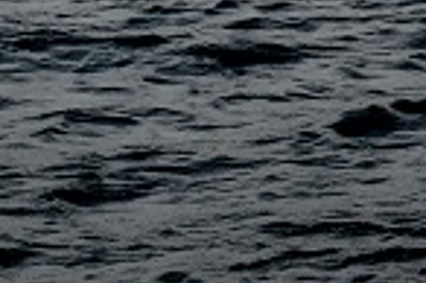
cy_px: -652
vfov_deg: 3.7
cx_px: -86
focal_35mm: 358
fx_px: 4236
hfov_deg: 5.7
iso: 100
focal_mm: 35
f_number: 8
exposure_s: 1/250
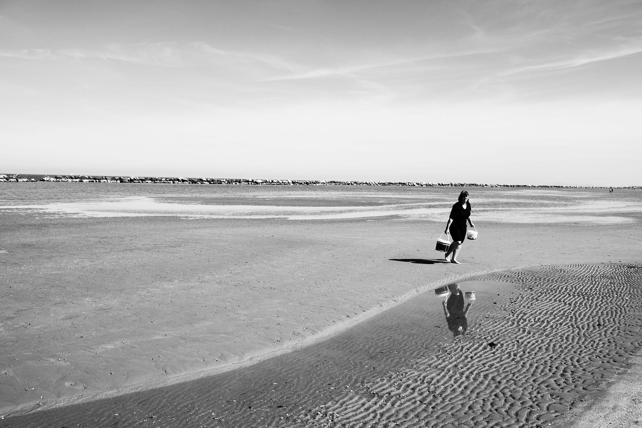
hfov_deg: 54.4
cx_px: 321
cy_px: 214
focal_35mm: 35
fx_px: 624
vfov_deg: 37.9
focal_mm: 23
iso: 160
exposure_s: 1/420
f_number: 7.1
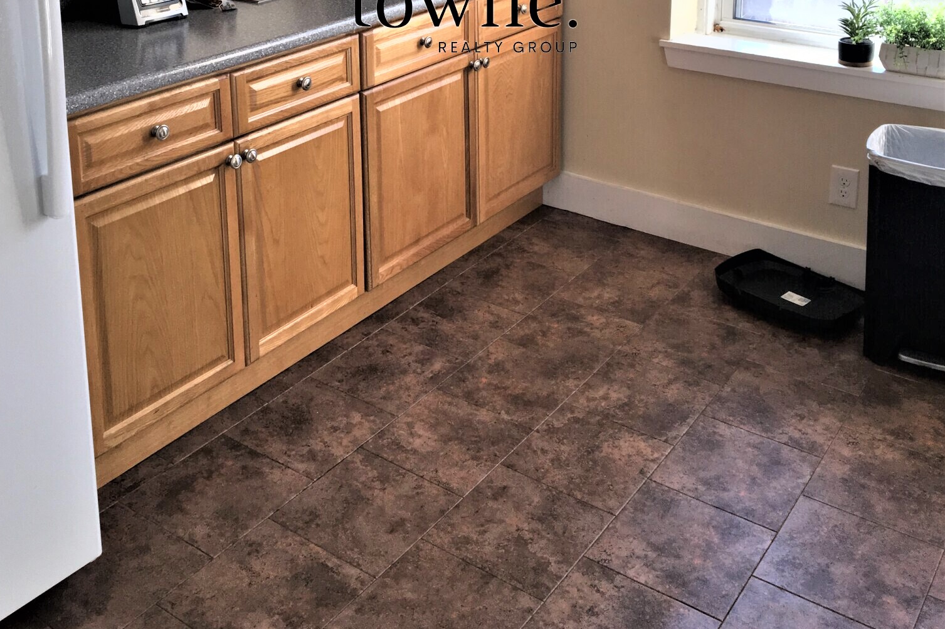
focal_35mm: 41
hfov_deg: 47.4
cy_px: 29
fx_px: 1076
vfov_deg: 30.7
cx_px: 467
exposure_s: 1/120
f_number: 2.2
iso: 40
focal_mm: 4.15
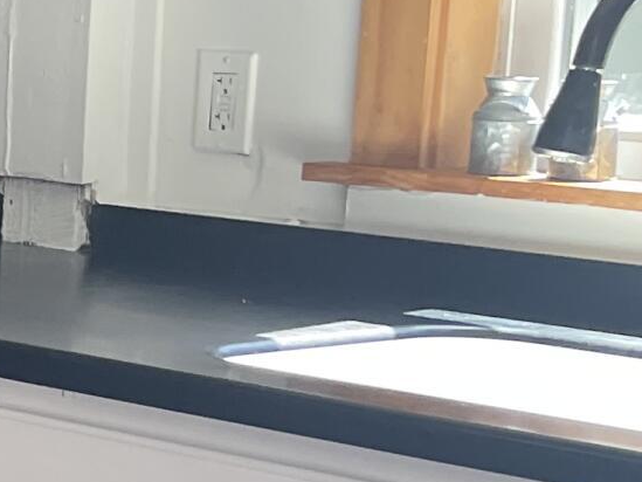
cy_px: 328
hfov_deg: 11.1
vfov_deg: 10.4
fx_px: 2634
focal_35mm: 142
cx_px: -1028
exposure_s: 1/121
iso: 100
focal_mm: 5.1
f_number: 1.6
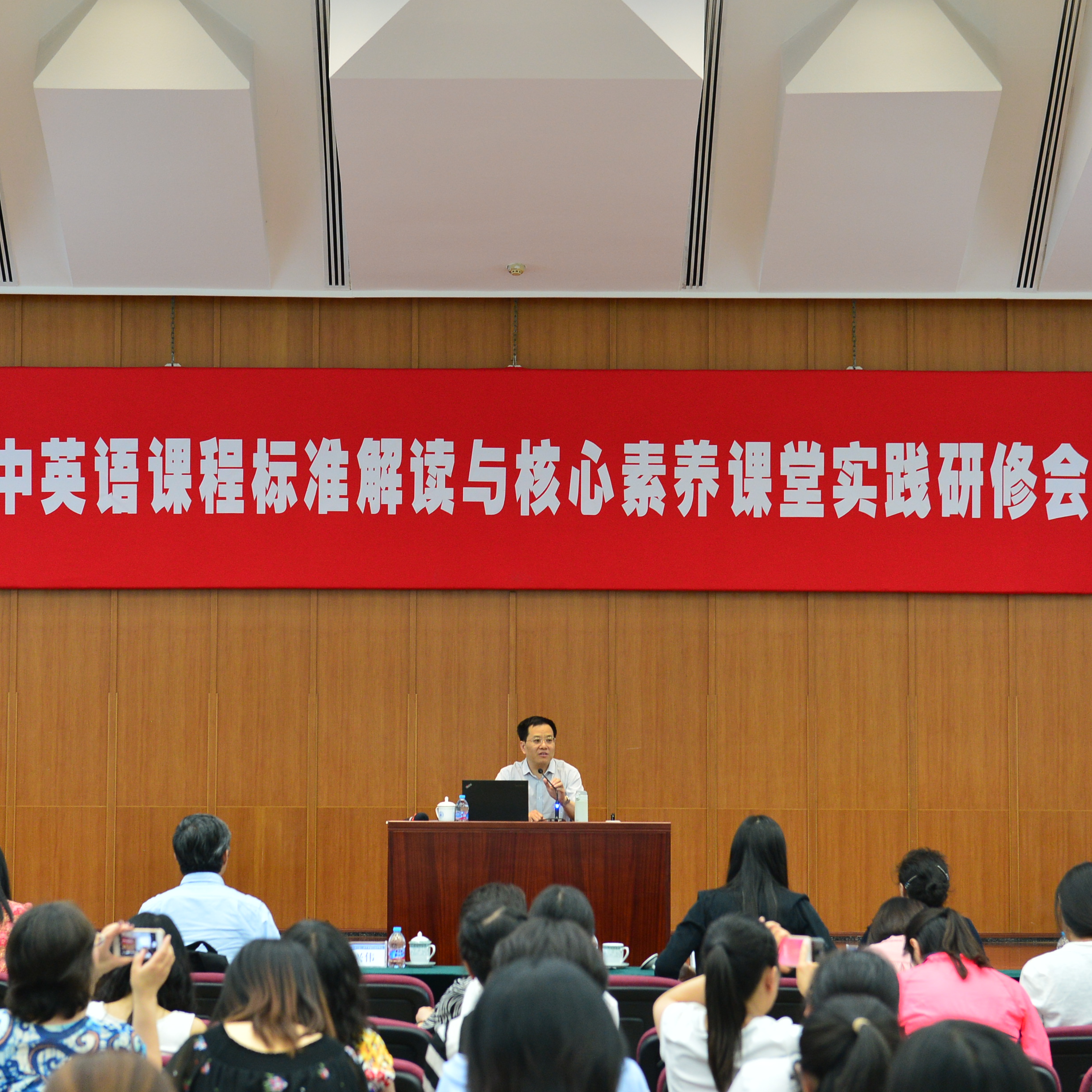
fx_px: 3212
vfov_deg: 19.3
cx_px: 515
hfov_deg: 19.3
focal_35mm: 90
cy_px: 546
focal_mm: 70
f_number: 4.5
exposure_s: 1/60
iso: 1600
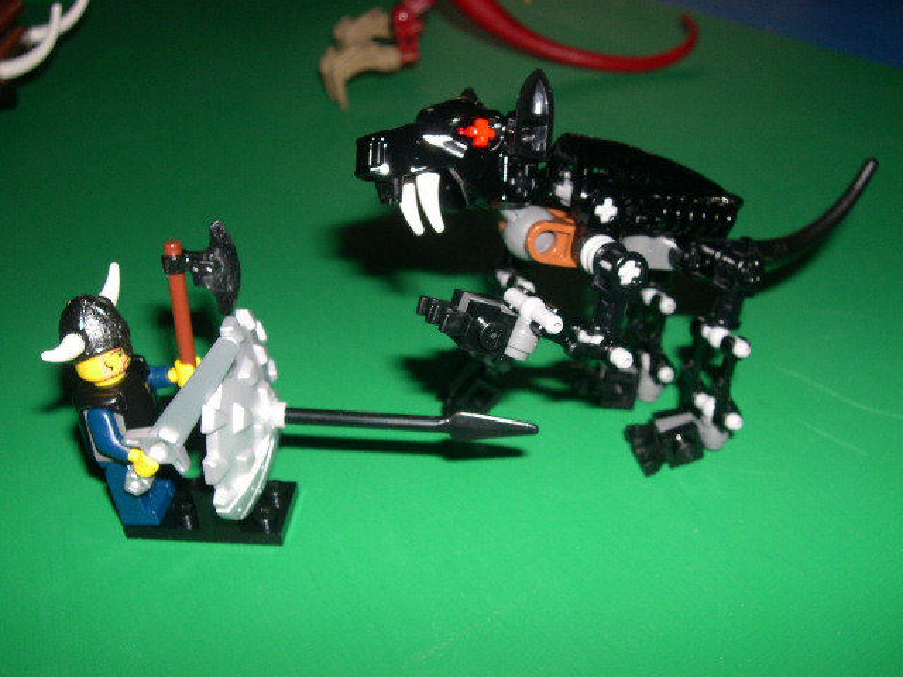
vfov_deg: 37.7
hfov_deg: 49.0
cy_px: 338
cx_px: 452
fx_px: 991
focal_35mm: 38
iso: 100
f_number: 7.6
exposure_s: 1/60
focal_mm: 8
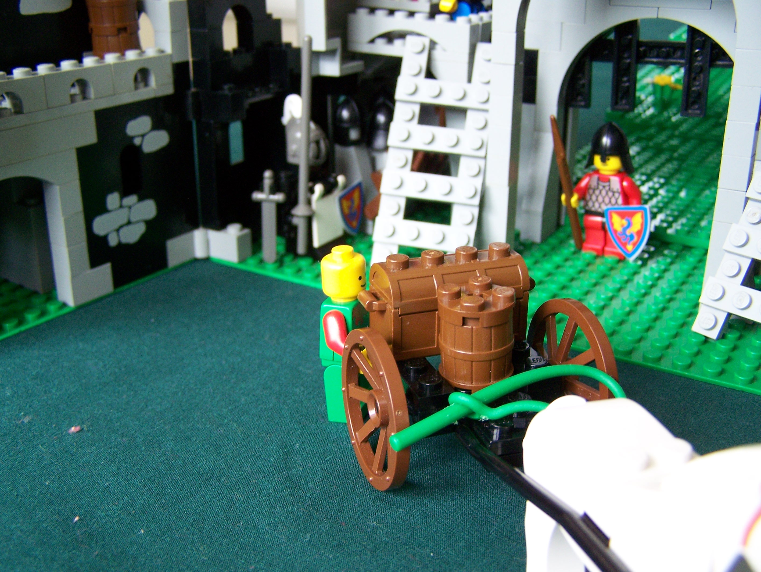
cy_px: 286
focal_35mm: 38
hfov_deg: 48.9
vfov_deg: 37.8
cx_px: 380
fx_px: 836
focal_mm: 6.3
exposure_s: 1/30
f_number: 2.8
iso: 160
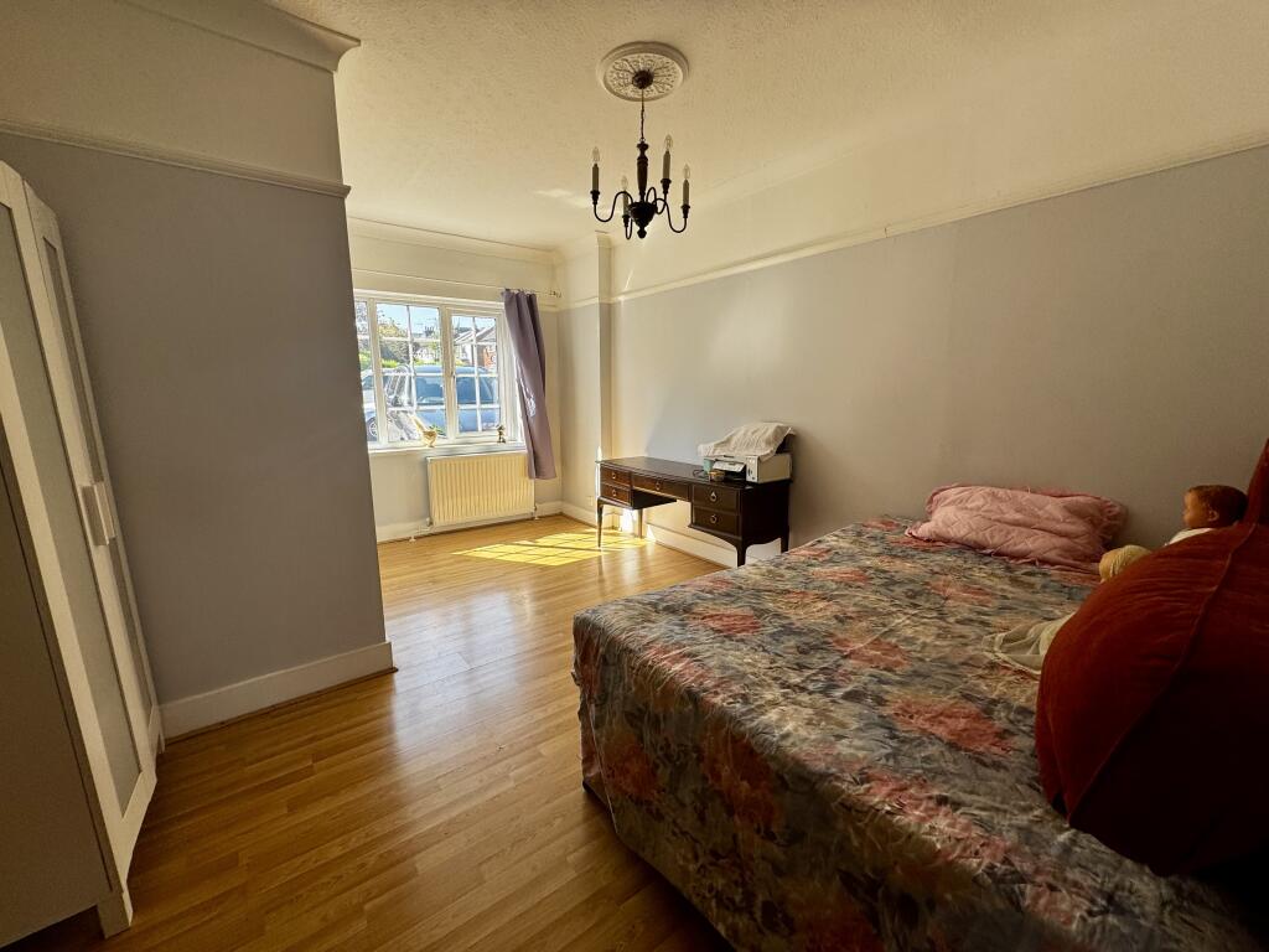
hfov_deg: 102.1
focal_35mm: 14
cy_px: 476
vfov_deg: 85.7
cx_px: 634
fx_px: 513
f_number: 2.2
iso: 40
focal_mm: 2.22
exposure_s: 1/187
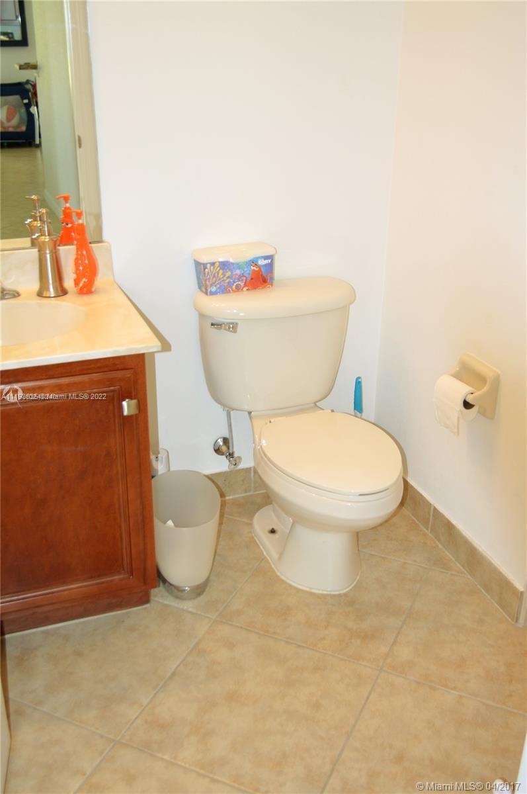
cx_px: 264
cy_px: 397
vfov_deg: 53.2
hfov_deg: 36.8
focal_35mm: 36
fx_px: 792
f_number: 4
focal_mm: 24
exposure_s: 1/30
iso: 320
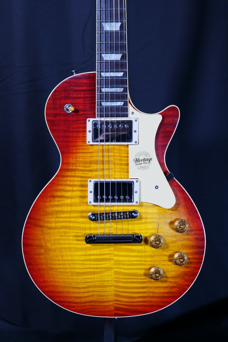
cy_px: 171
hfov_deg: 22.6
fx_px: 570
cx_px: 114
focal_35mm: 60
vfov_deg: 33.4
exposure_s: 1/25
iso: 6400
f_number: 5.6
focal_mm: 60
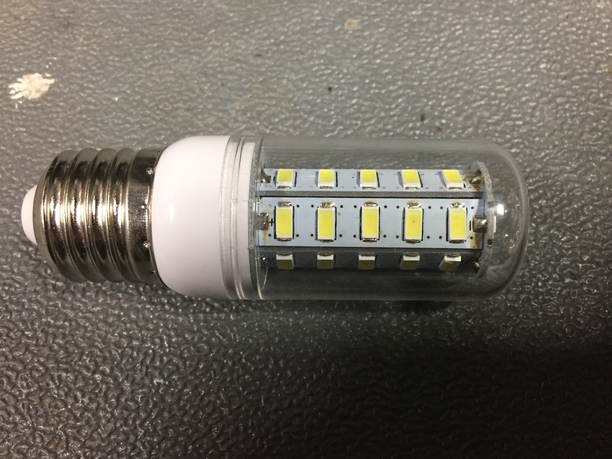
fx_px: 513
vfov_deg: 48.2
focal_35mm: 29
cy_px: 230
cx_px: 306
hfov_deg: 61.7
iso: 160
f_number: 2.2
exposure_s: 1/30
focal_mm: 4.15
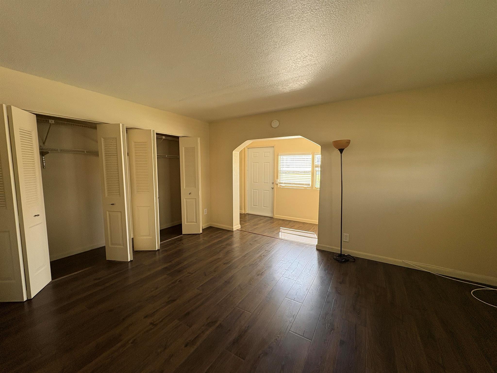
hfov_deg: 102.1
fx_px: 201
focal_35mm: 14
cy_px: 186
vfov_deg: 85.7
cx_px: 248
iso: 80
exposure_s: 1/99
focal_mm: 2.22
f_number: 2.2
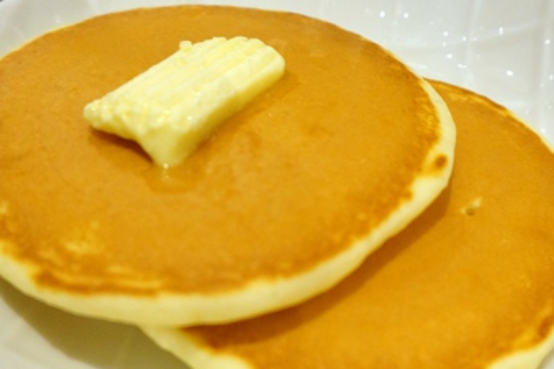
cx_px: 280
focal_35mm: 55
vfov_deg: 24.6
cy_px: 200
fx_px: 846
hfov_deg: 36.3
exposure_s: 1/60
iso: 1000
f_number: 3.5
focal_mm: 16
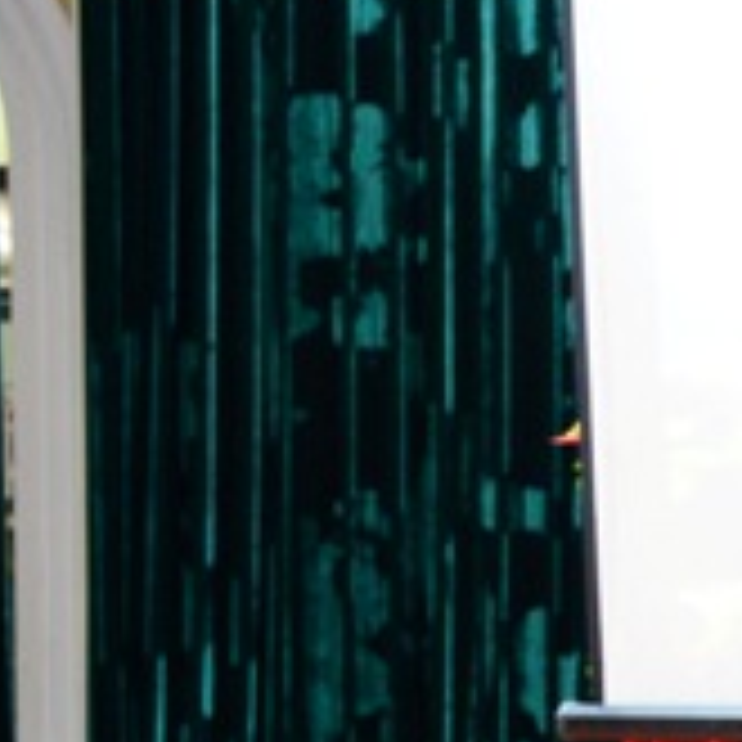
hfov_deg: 9.5
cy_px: 481
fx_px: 4317
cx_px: 1212
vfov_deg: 9.8
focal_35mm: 178
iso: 1600
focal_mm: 46
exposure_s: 1/60
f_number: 4
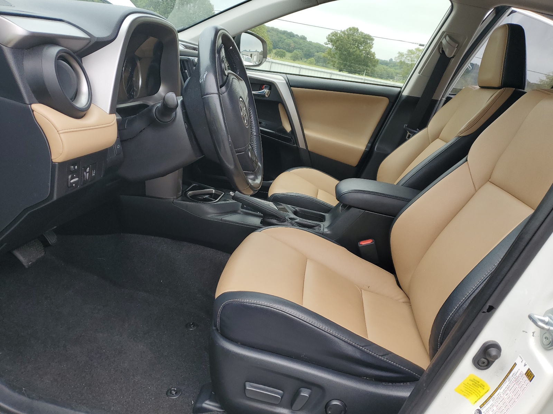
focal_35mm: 26
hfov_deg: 67.3
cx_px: 276
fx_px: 415
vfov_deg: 53.1
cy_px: 207
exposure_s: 1/286
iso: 50
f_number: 1.5
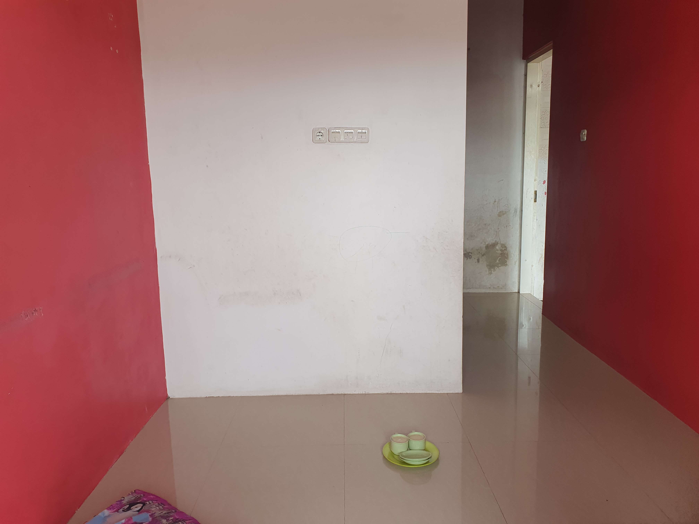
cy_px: 262
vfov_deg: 53.1
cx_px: 350
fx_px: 525
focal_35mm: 26
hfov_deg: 67.3
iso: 80
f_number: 2.4
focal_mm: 4.32
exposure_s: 1/100
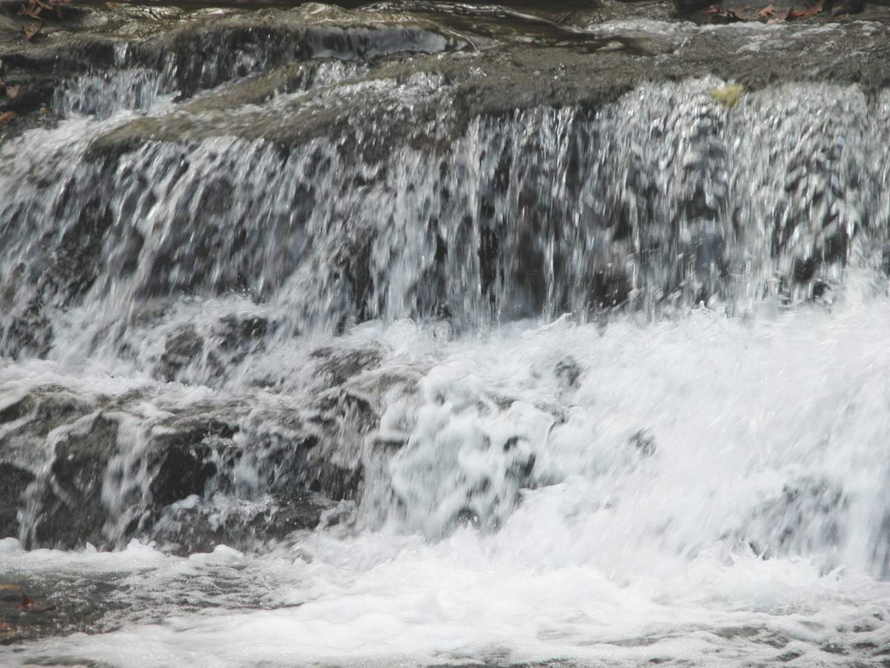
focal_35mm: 223
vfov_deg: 6.7
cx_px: 445
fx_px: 5733
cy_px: 334
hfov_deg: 8.9
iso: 100
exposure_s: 1/93.7
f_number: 4.1
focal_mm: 56.7
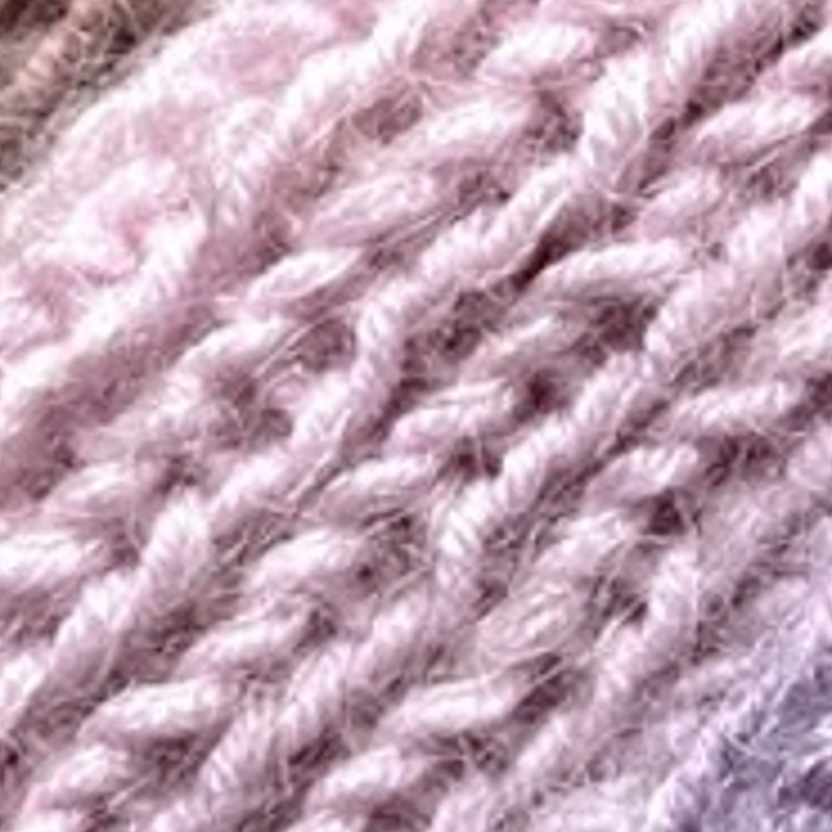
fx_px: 4052
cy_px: 337
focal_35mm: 149
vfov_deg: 11.7
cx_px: 1147
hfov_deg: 11.4
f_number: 1.6
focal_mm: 4.2
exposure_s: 1/121
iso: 64
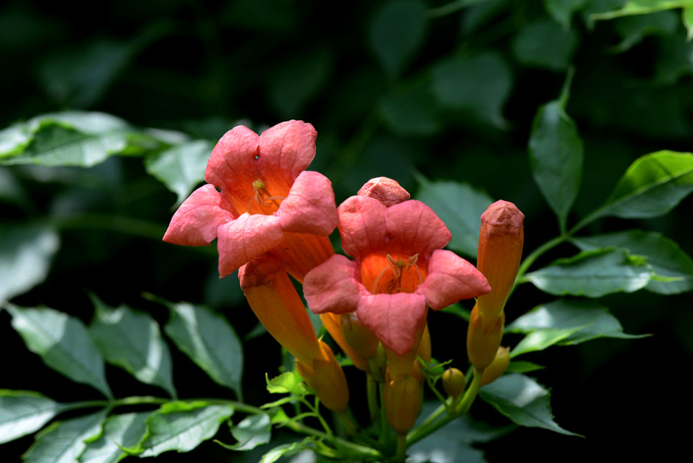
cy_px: 237
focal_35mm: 167
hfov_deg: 12.3
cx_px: 275
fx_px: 3215
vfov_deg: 8.2
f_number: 5.6
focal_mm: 105
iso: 100
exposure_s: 1/200
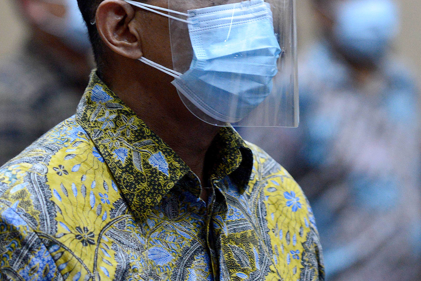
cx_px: 140
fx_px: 2890
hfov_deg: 8.3
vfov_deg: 5.6
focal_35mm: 247
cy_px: 70
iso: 3200
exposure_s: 1/80
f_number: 3.2
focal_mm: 145
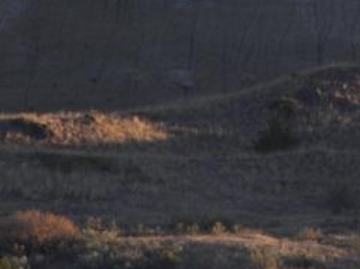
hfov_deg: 1.6
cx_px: 582
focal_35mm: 1275
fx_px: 13254
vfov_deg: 1.2
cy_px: 65
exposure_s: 1/250
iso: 64
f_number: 3.6
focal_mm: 52.6
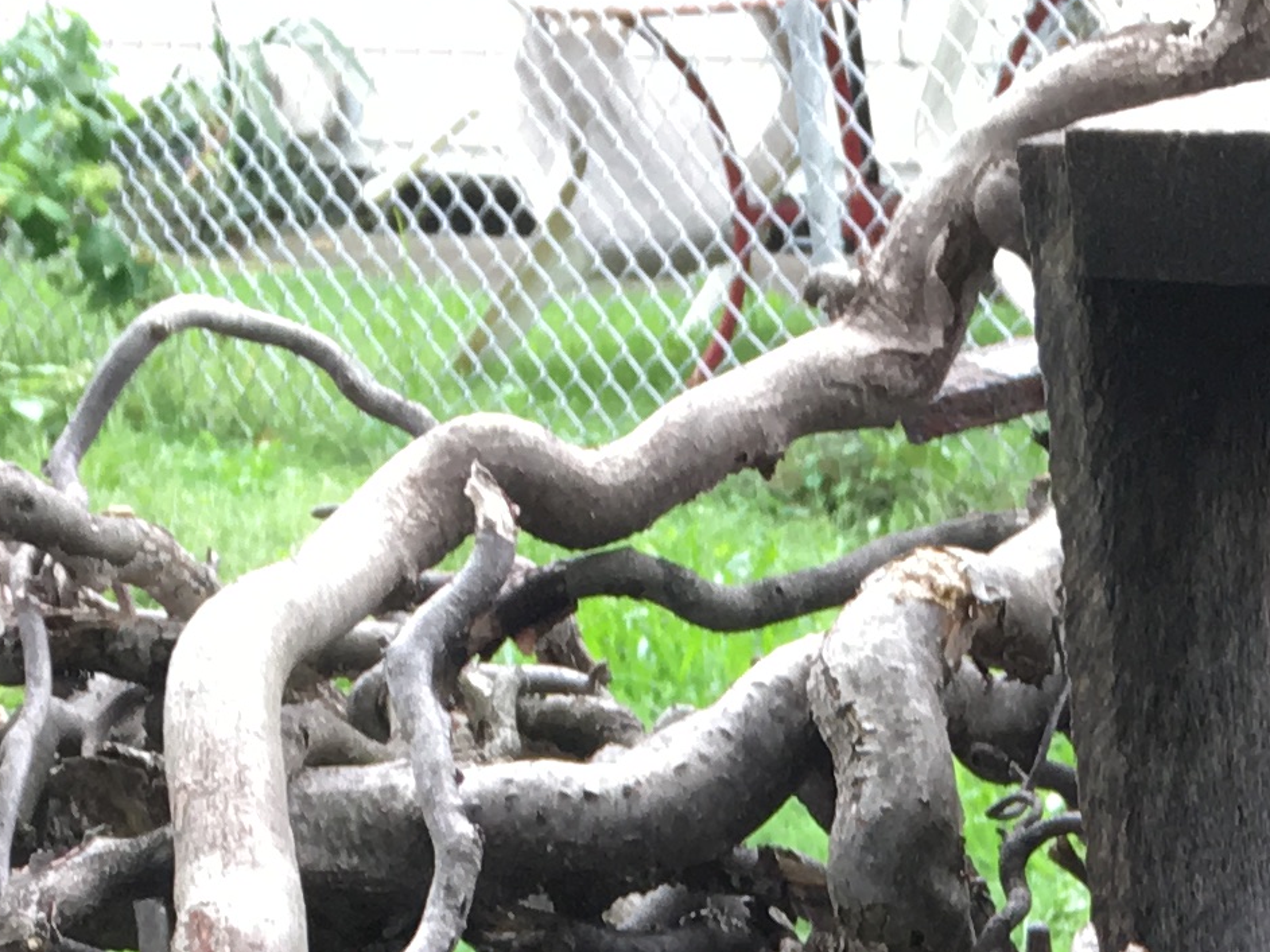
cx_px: 1294
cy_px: 1908
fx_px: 4549
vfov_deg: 10.9
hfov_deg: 15.6
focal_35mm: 124
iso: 40
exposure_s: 1/120
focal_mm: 4.15
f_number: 2.2
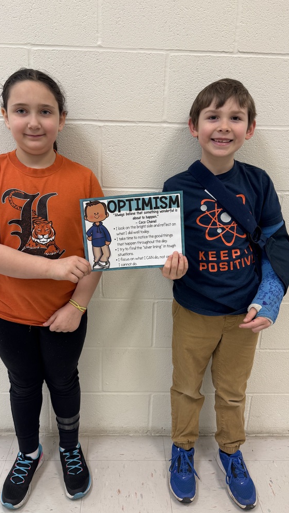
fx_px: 368
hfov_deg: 42.9
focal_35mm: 27
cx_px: 136
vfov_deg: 69.9
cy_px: 256
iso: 125
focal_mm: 6.76
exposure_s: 1/60
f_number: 1.78
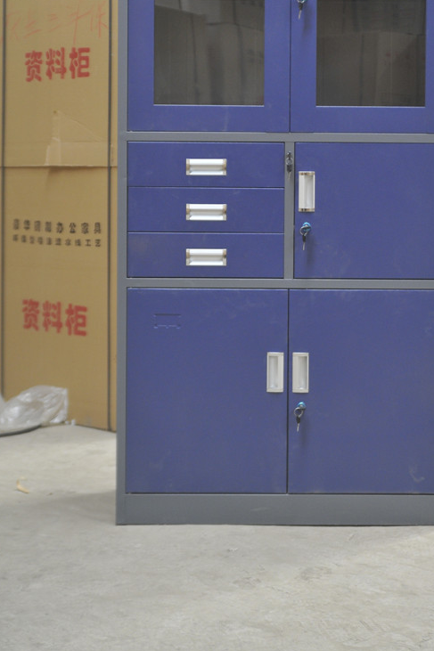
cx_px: 284
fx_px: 1248
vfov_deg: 28.9
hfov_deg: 19.7
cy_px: 191
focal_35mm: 69
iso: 1250
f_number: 2.8
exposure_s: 1/100
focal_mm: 48
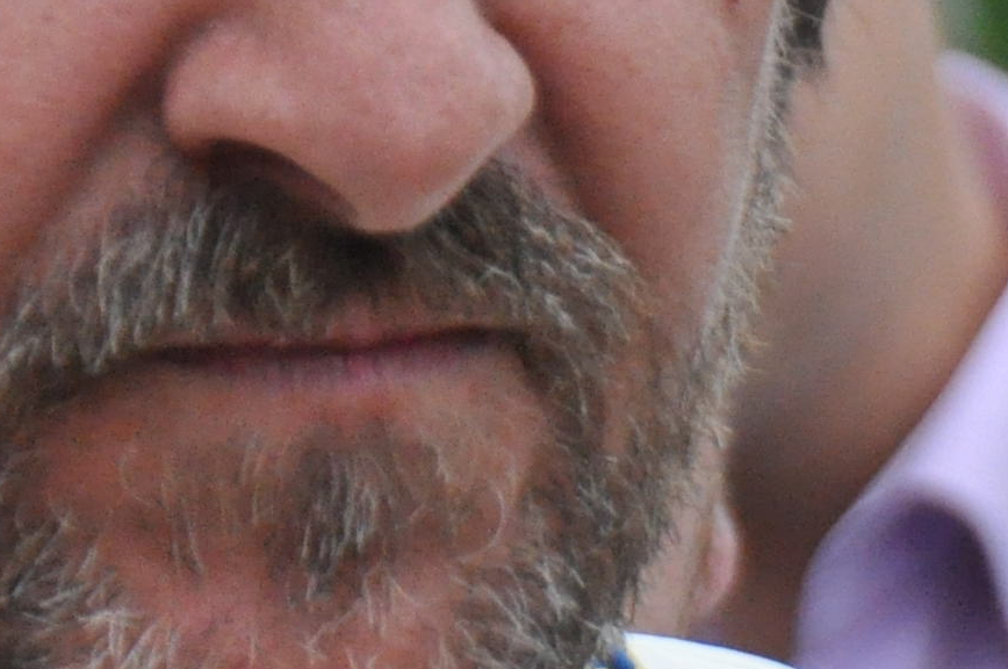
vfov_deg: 1.7
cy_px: -1
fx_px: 23205
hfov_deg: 2.5
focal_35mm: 830
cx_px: 579
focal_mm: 112
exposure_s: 1/1000
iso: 1600
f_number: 8
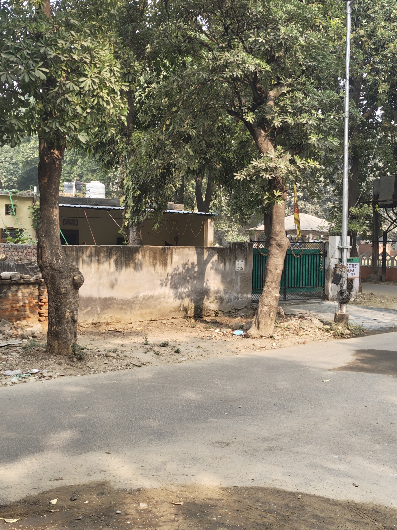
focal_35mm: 43
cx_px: 198
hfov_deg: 33.6
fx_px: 658
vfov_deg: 43.9
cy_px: 265
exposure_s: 1/100
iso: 54
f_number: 1.88
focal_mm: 5.56
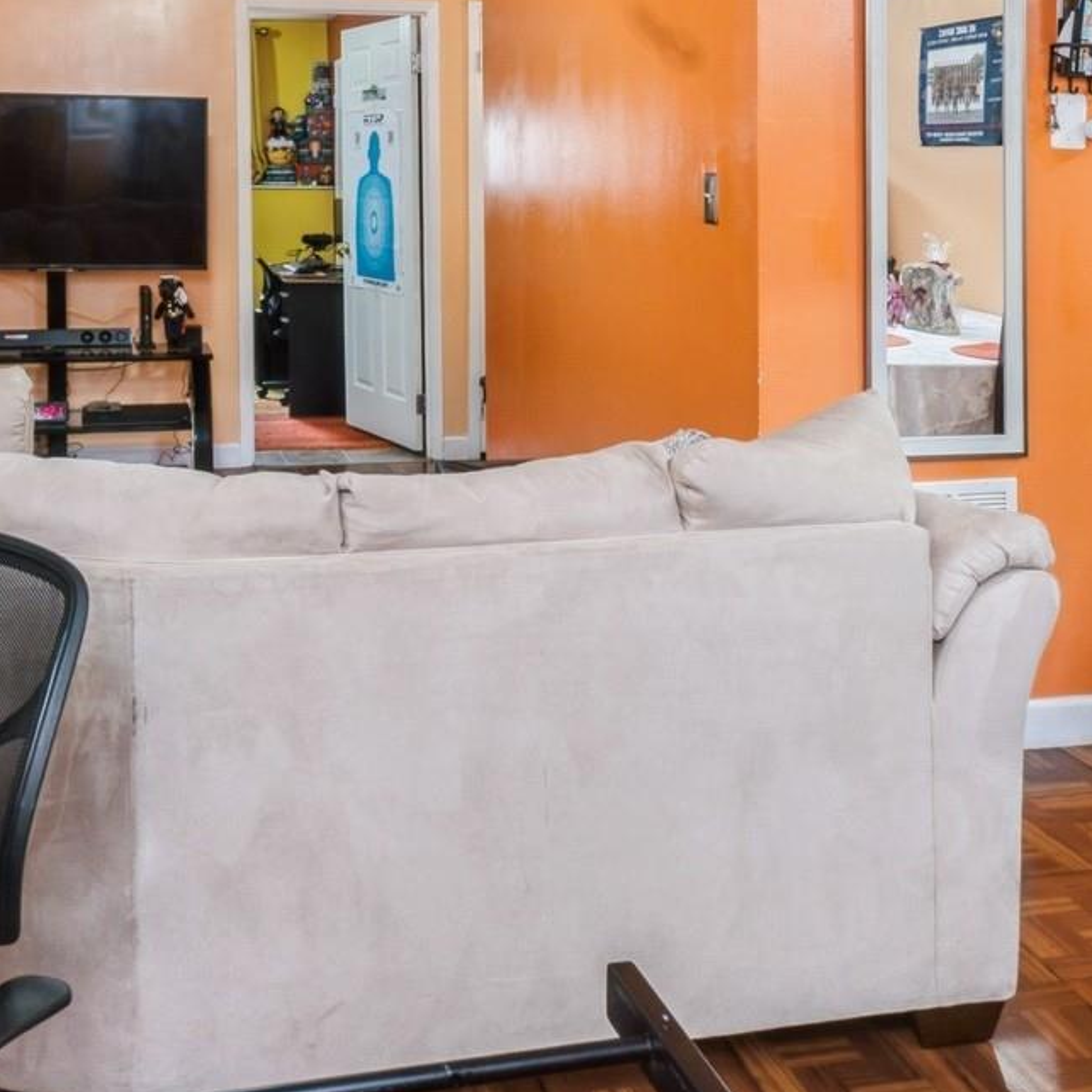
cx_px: 363
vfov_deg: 44.0
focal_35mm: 37
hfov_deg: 44.3
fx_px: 1321
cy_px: 328
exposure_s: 1/3
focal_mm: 14
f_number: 11
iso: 200
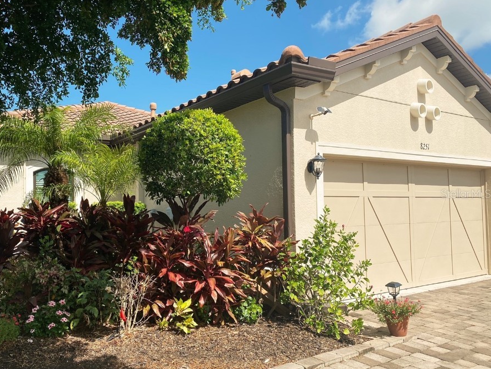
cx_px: 210
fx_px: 426
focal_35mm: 30
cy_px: 193
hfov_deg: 59.7
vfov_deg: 46.8
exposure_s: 1/2625
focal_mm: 4.25
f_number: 1.8
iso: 32
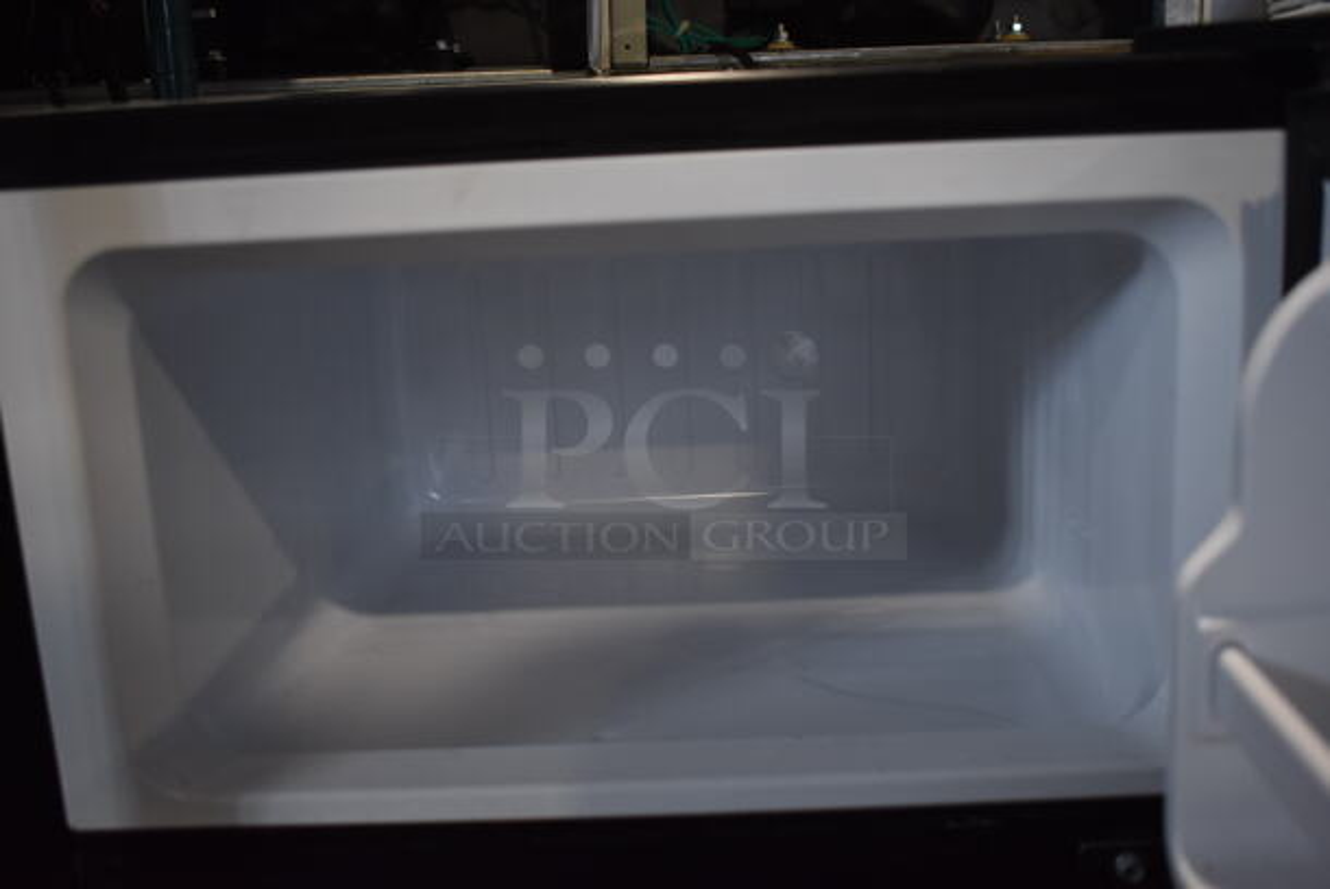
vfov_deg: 35.6
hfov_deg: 51.2
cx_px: 665
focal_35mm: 38
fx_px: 1387
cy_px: 444
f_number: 4
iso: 1000
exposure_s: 1/125
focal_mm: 25
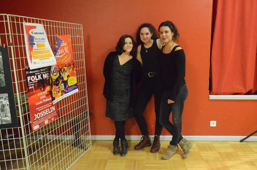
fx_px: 214
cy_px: 85
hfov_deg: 62.0
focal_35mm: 30
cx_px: 128
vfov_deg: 43.4
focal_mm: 20
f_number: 5
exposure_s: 1/100
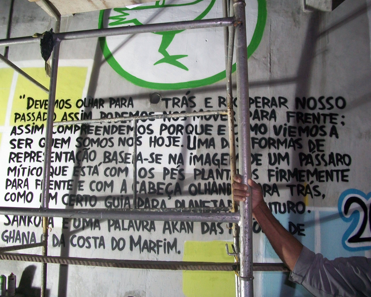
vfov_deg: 43.4
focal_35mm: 34
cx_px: 178
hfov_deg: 52.8
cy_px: 147
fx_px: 373
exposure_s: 1/30
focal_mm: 5.7
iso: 160
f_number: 2.9
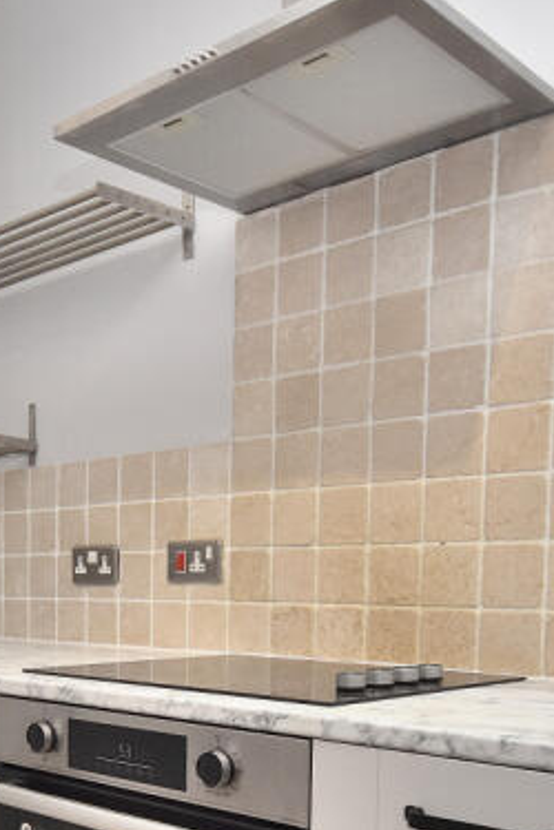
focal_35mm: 41
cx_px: 129
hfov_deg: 31.9
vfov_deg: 45.1
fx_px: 946
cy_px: 658
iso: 400
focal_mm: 10
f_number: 4.5
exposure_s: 1/200
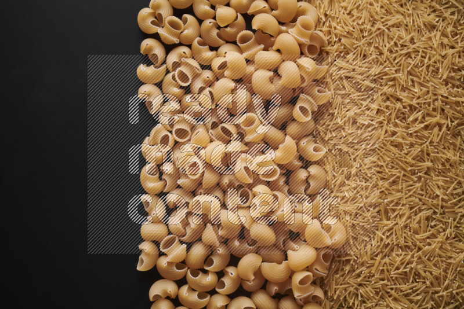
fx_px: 645
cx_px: 232
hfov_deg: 39.6
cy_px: 154
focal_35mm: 50
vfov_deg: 27.0
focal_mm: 50
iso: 160
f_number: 8
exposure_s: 1/100
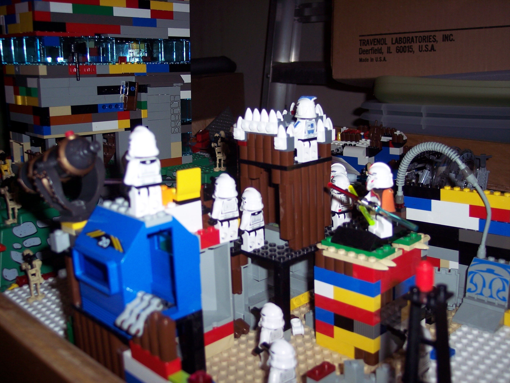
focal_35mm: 39
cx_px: 255
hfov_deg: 47.9
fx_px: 575
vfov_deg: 36.8
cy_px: 192
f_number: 2.8
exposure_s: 1/60
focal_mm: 8
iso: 100
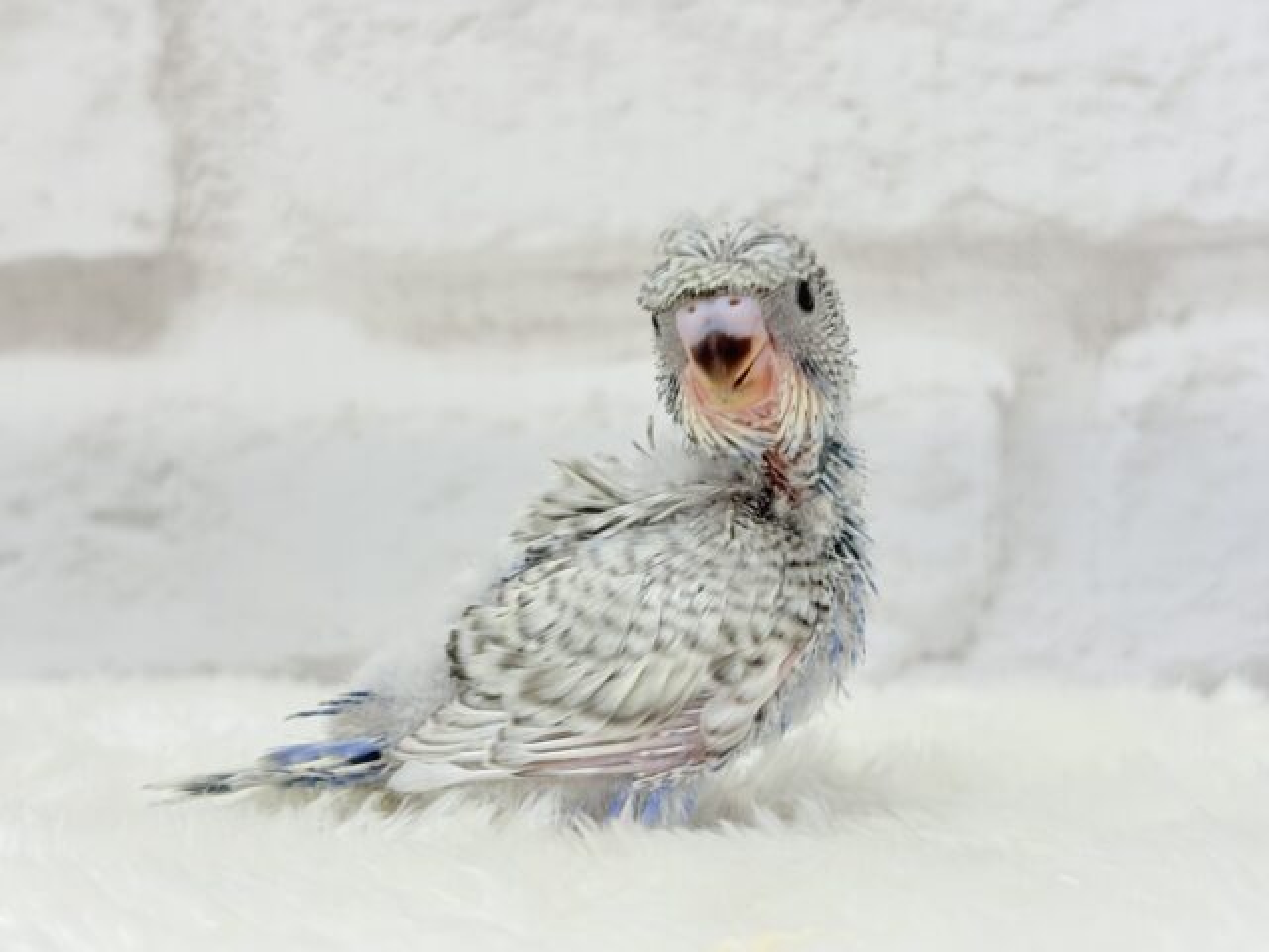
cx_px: 634
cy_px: 476
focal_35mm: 52
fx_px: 1906
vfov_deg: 28.0
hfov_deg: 36.8
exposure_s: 1/100
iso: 64
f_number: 1.6
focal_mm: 5.96
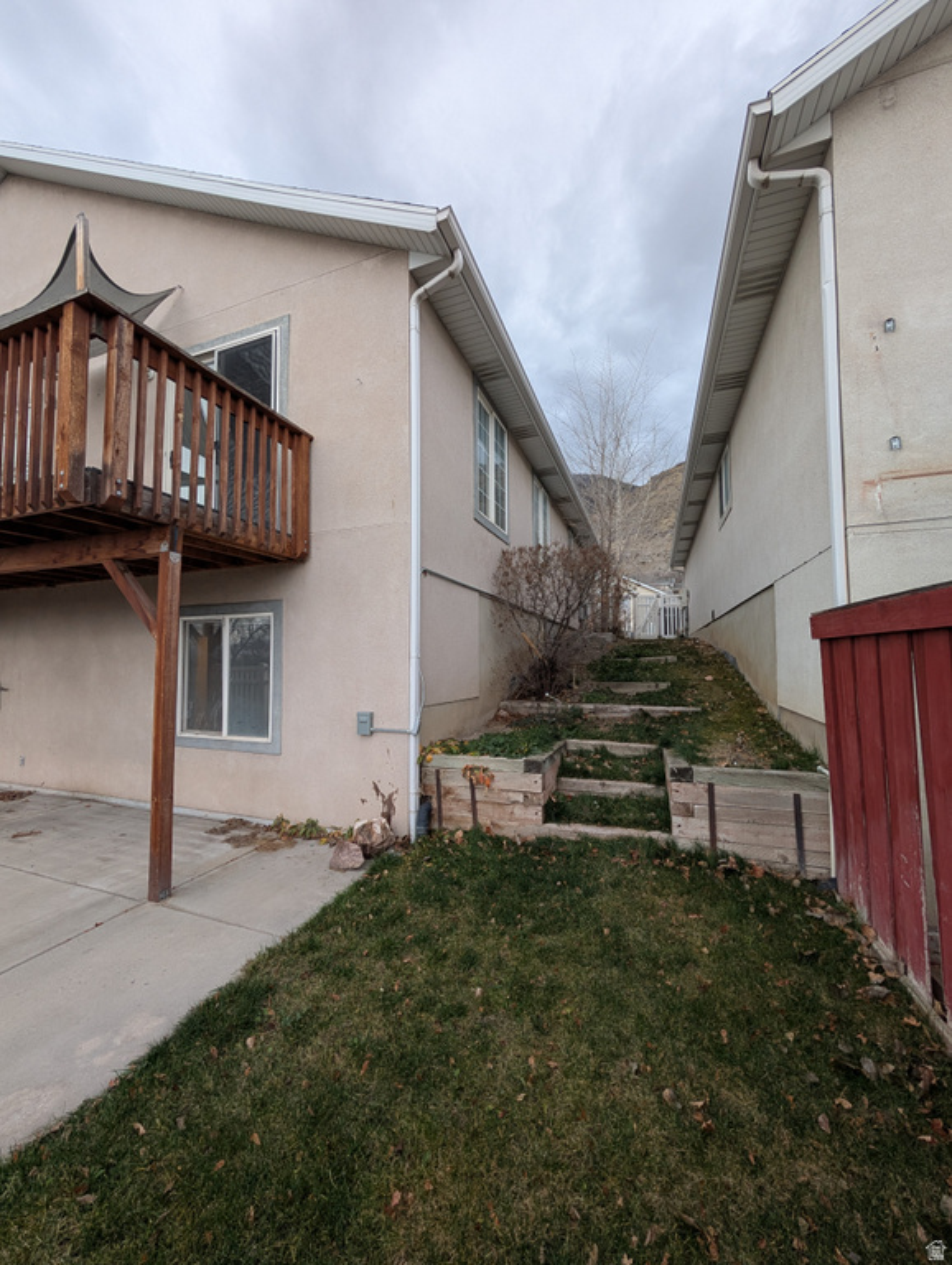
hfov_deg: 94.6
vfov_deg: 110.5
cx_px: 476
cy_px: 632
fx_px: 439
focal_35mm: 12
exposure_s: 1/120
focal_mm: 2.02
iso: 52
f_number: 1.7
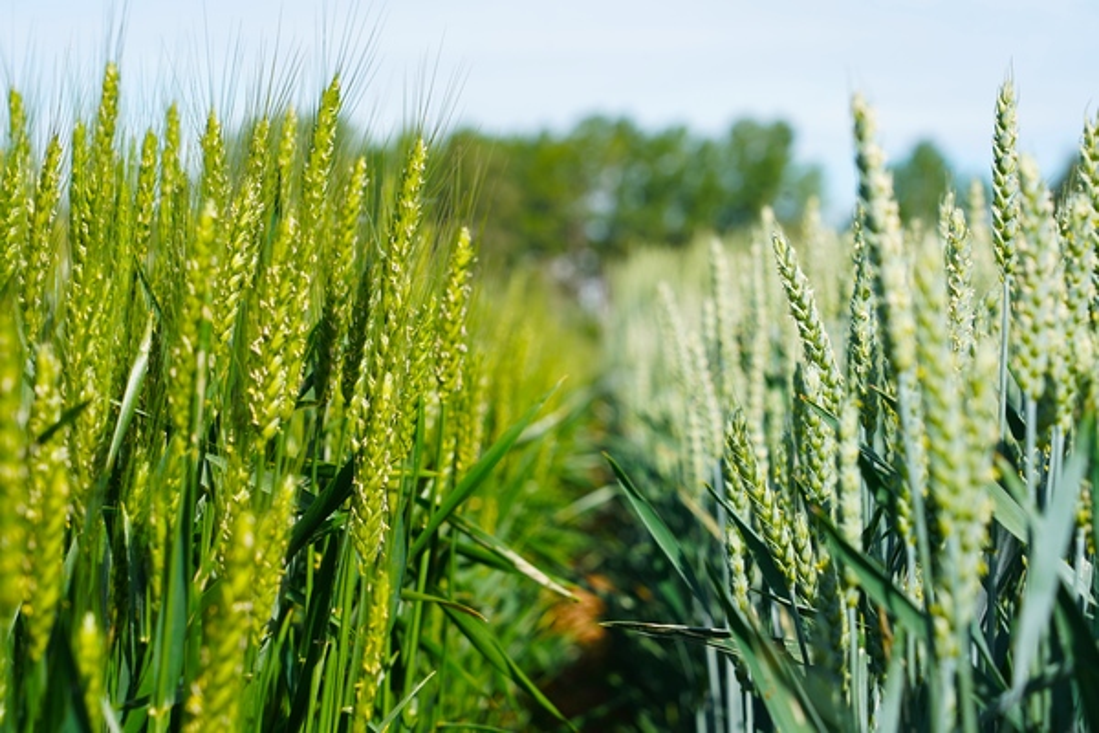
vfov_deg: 13.4
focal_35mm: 102
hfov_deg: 20.0
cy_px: 366
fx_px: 3114
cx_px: 550
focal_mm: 102
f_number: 9
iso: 100
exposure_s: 1/125
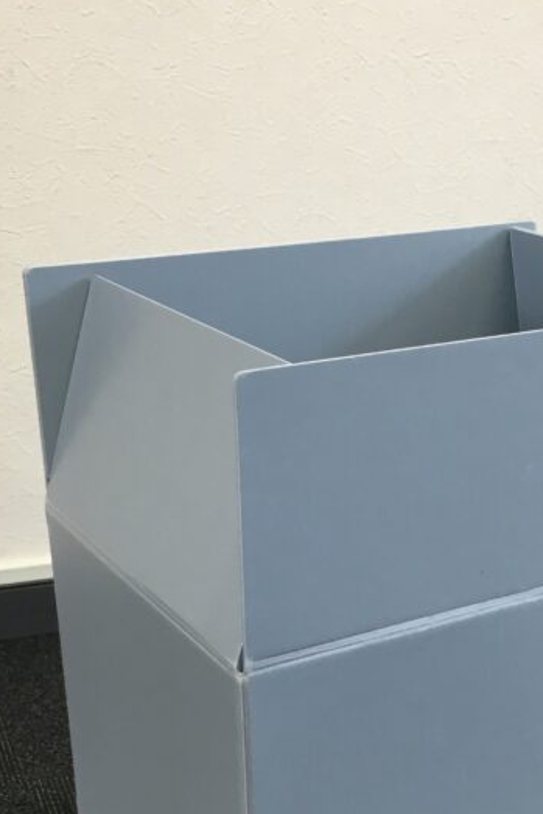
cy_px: 655
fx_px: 1334
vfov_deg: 32.9
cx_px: 406
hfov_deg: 22.8
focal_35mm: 59
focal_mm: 4.15
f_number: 2.2
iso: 32
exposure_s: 1/30
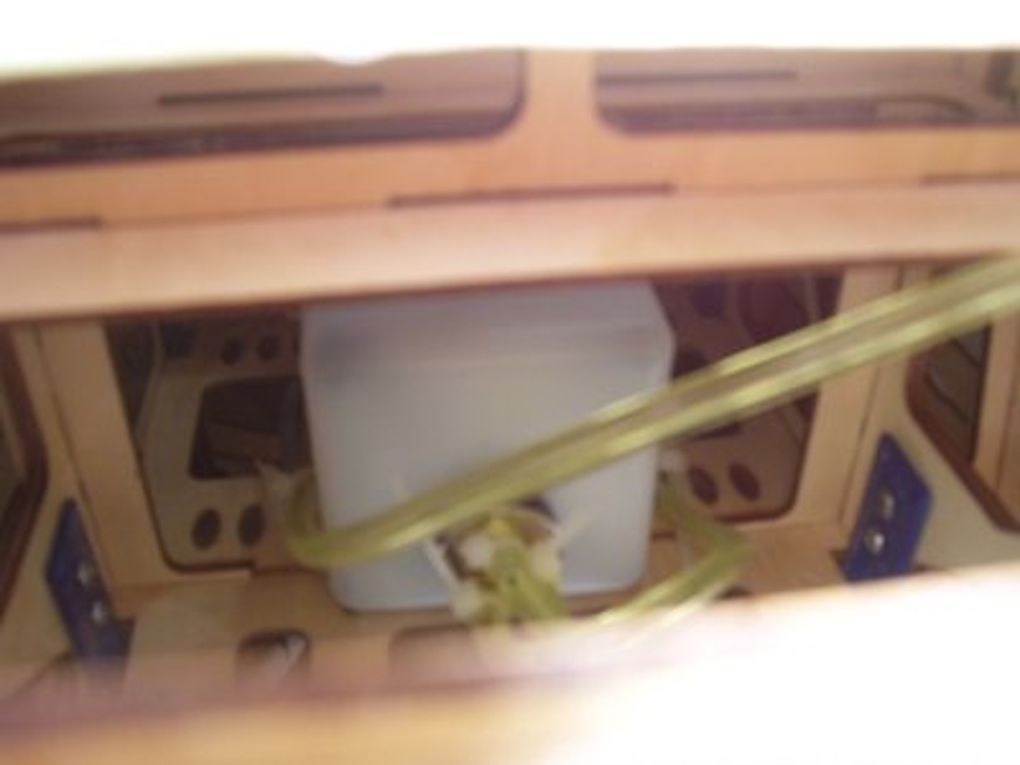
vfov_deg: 41.8
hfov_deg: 54.0
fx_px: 1002
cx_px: 510
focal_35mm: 34
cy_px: 382
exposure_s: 1/60
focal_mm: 5.6
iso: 125
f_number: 2.7
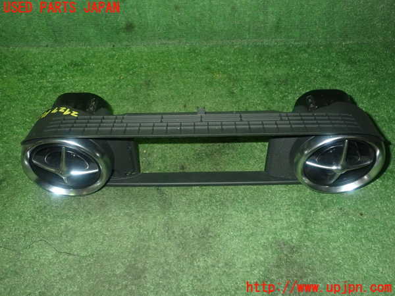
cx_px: 198
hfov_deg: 56.8
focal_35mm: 32
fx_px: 365
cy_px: 148
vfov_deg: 44.2
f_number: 7.1
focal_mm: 5.79
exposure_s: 1/30
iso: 800
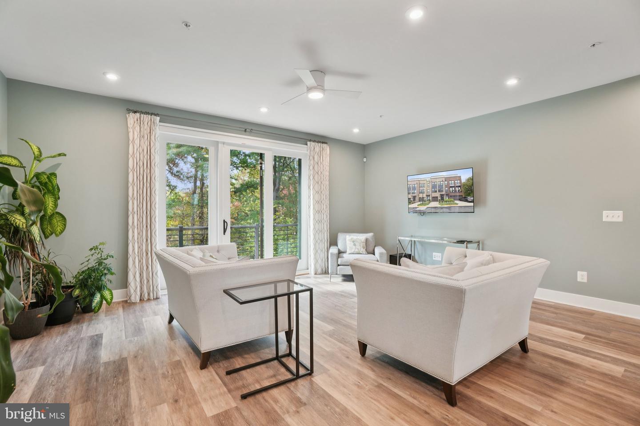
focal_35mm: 15
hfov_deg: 100.4
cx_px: 320
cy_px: 213
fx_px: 267
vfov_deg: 77.3
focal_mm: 10
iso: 100
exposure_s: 1/13
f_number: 7.1
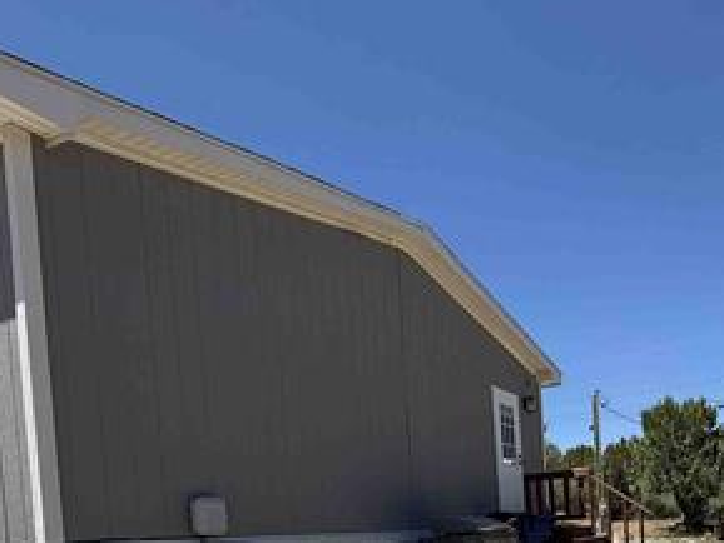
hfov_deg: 55.6
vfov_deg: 39.5
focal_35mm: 31
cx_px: 541
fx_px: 649
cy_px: 556
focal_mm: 2.22
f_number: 2.2
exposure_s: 1/2165
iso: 50
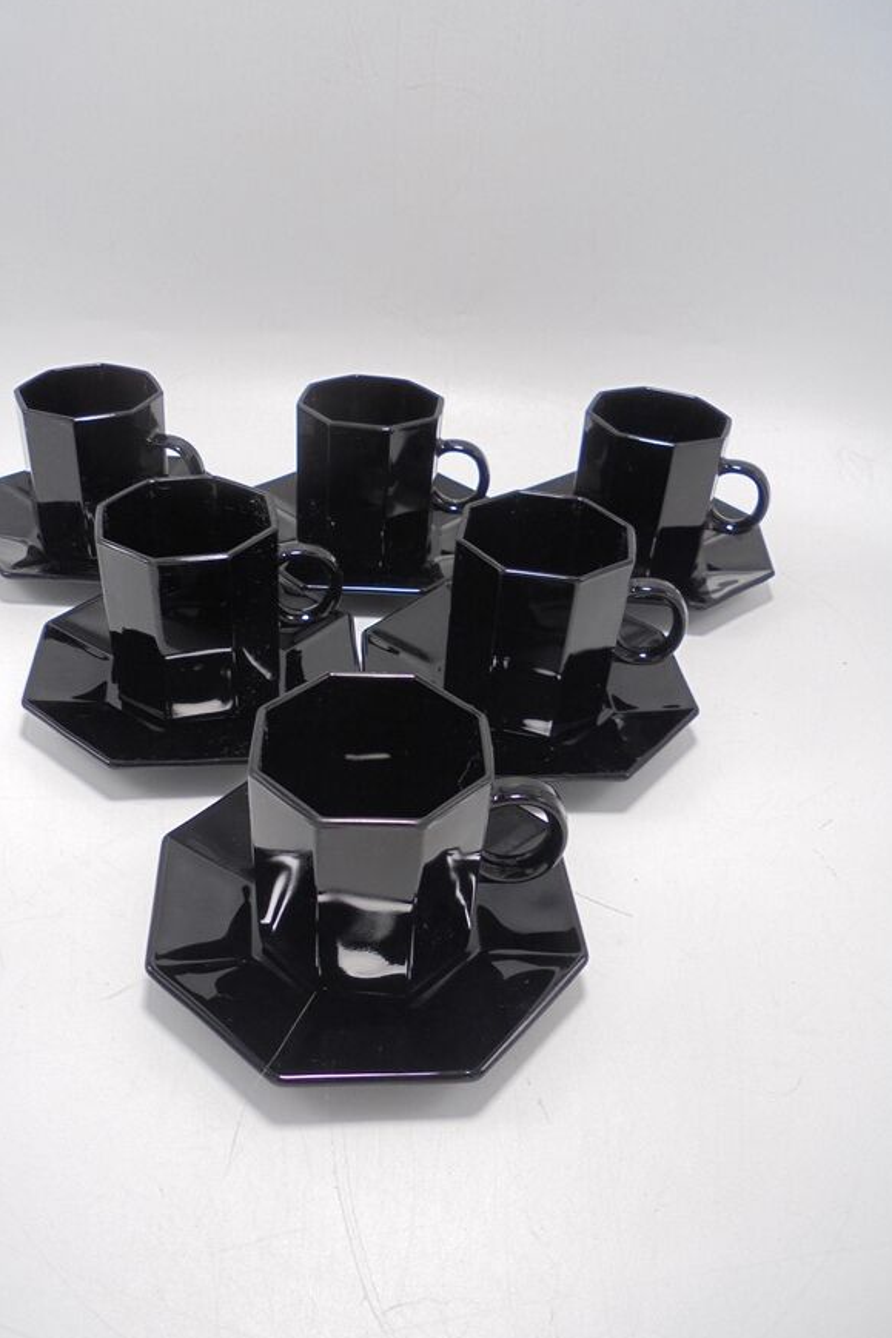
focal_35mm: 28
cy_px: 674
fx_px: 1041
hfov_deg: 46.3
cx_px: 395
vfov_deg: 65.5
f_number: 3.5
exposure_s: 1/50
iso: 100
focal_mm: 4.6
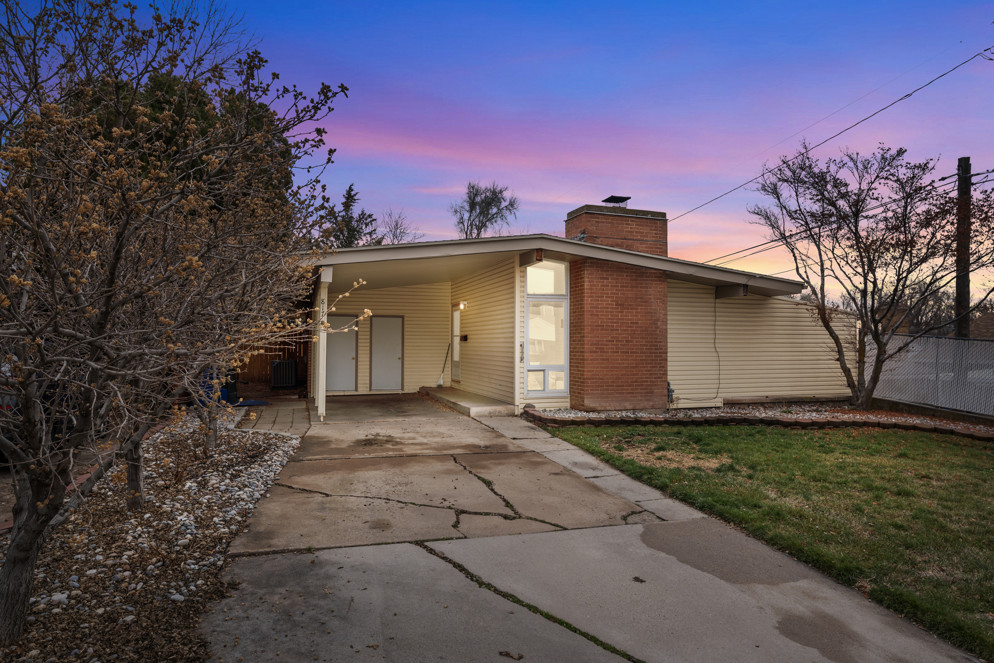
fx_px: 580
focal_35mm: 21
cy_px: 332
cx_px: 497
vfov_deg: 59.5
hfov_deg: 81.2
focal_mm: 21
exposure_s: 1/80
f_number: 9
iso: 400
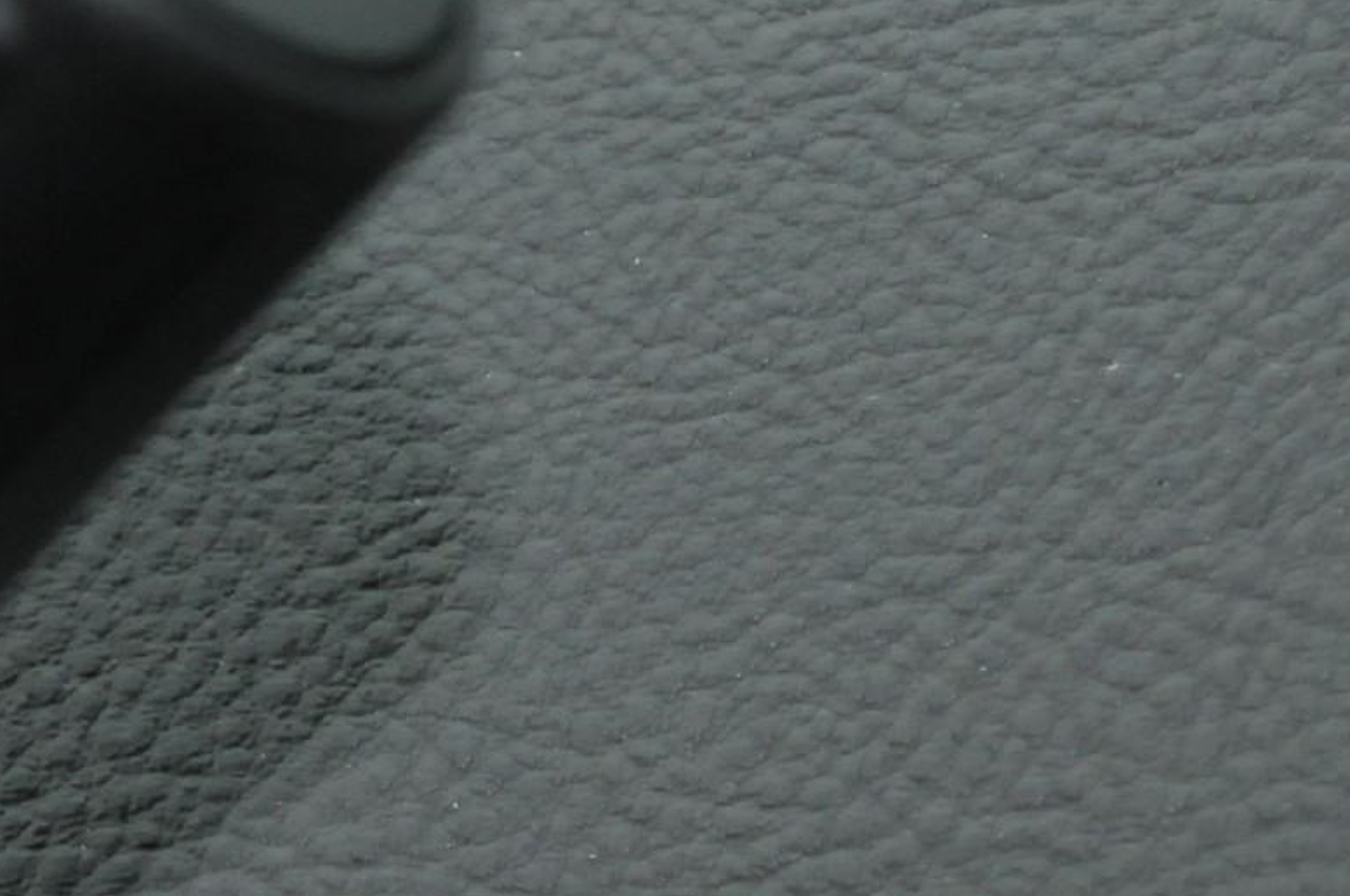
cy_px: 1182
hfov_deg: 8.2
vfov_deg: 5.4
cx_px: 257
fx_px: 9401
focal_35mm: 251
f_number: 8
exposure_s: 1/60
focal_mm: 52
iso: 800
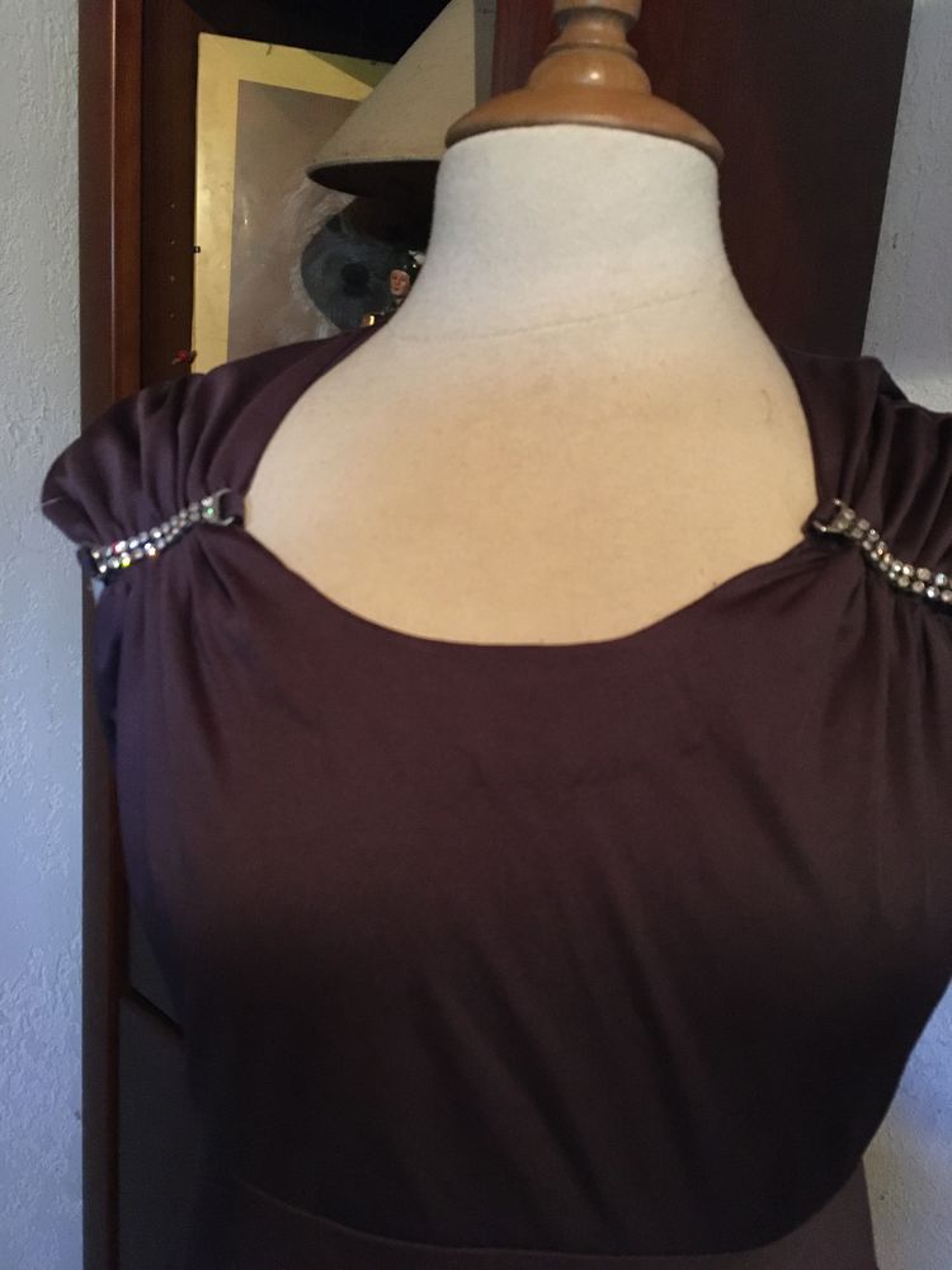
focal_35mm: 29
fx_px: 1063
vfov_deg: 61.7
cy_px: 635
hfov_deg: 48.2
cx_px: 476
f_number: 2.2
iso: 320
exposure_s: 1/17
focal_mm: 4.15
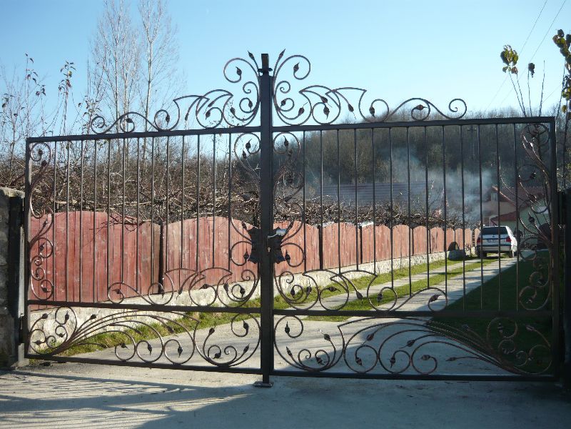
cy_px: 214
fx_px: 544
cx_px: 286
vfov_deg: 42.9
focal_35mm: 33
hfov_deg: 55.4
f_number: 2.8
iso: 100
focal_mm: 5.5
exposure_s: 1/800
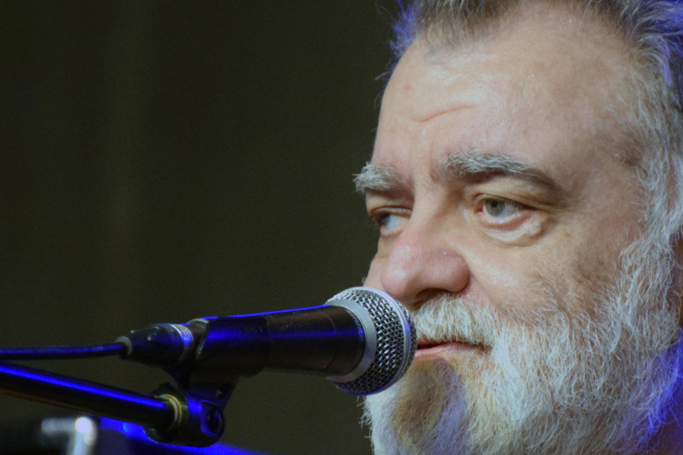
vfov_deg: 1.4
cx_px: 510
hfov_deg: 2.0
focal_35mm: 1017
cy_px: 235
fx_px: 19291
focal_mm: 300
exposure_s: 1/125
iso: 1600
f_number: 5.6
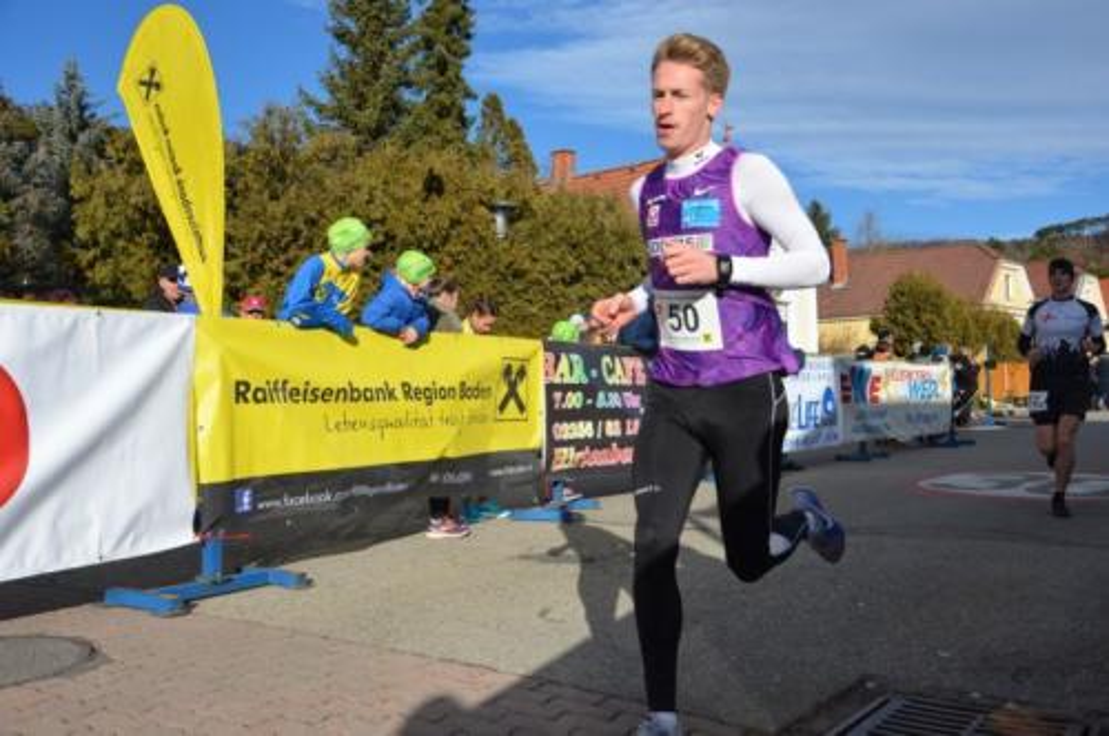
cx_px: 554
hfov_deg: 59.6
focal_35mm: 32
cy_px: 368
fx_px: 969
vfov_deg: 41.6
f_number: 6.7
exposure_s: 1/2000
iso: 400
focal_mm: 21
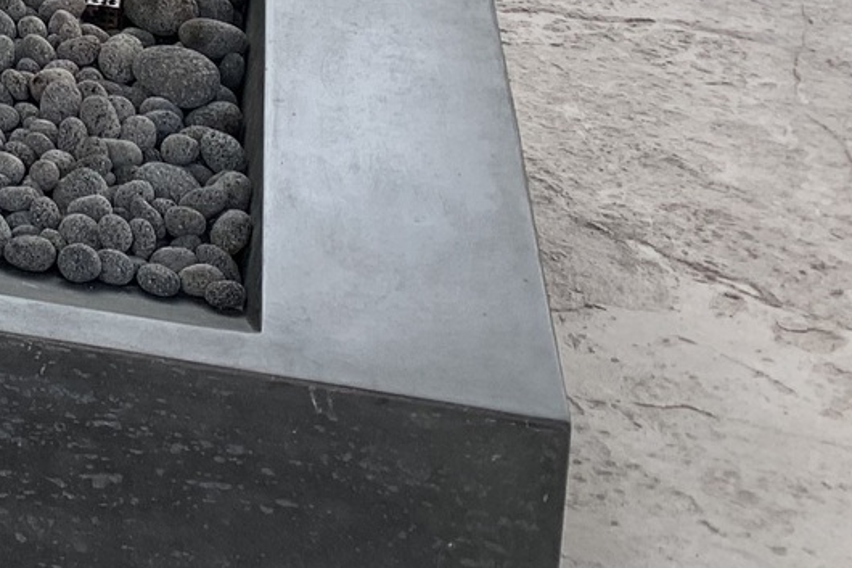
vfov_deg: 12.1
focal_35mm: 102
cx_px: -514
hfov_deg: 17.5
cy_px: -510
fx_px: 2413
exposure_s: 1/217
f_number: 1.8
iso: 25
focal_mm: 4.25
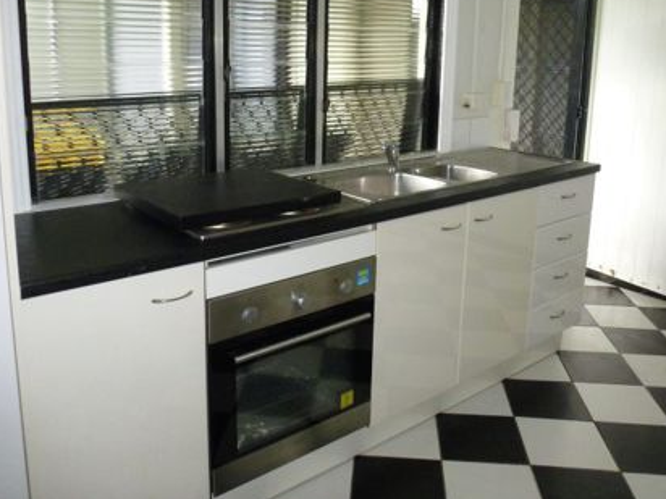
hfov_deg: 56.8
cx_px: 309
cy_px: 179
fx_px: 616
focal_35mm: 32
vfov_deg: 43.7
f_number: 3.3
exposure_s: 1/60
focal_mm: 4.3
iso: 800
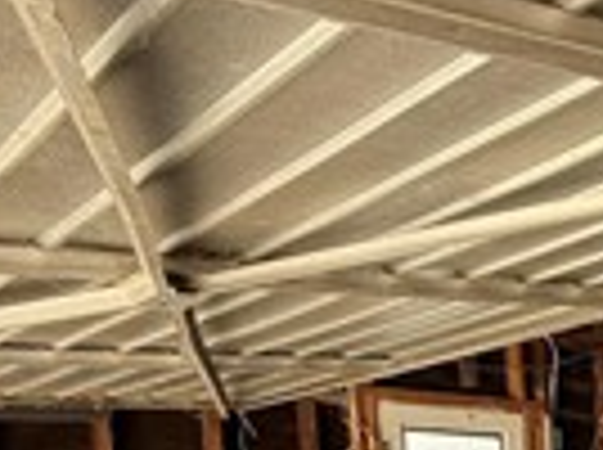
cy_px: 702
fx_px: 1165
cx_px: 778
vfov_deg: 18.9
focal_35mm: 67
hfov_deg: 25.2
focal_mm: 2.22
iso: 125
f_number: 2.2
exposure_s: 1/99
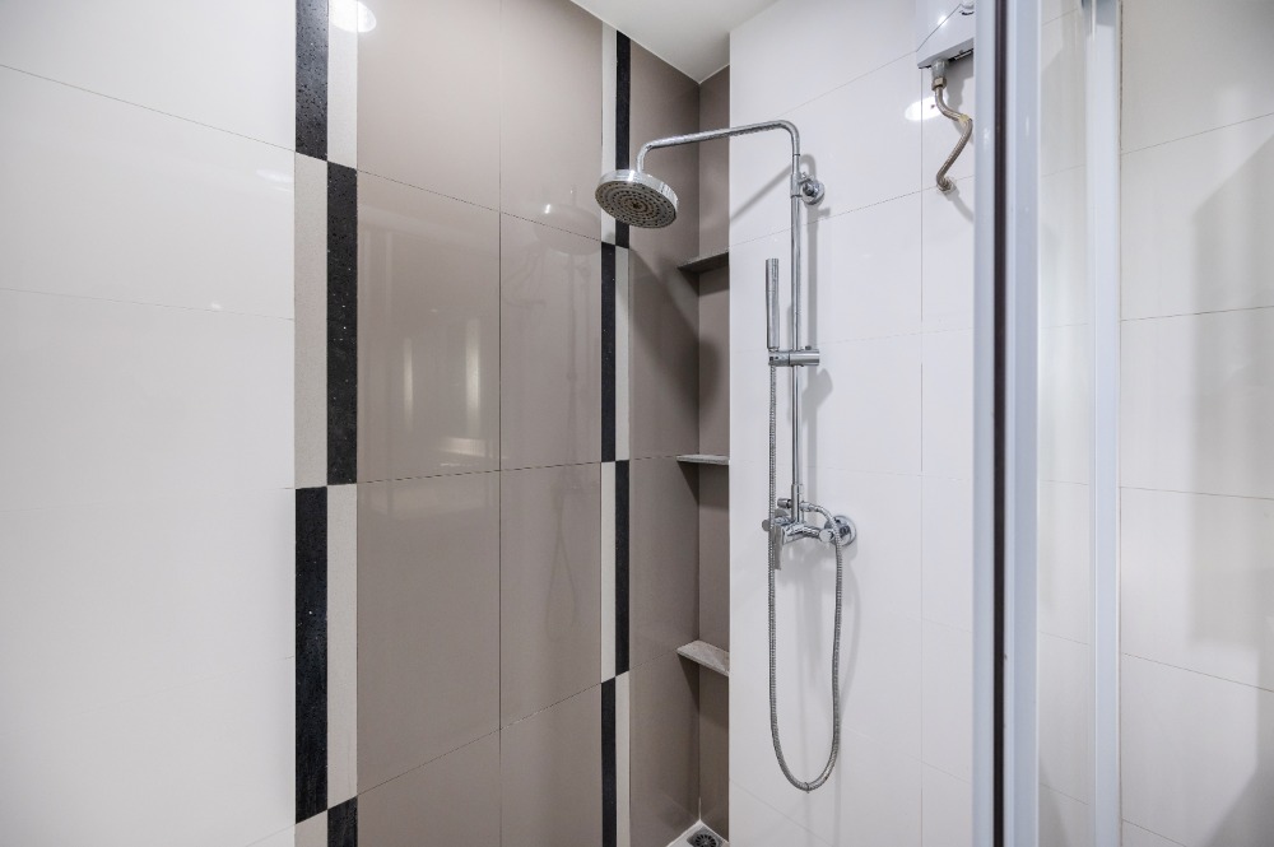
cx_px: 637
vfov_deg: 81.1
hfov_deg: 104.3
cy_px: 424
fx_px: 495
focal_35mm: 14
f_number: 5.6
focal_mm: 14
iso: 400
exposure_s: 1/25
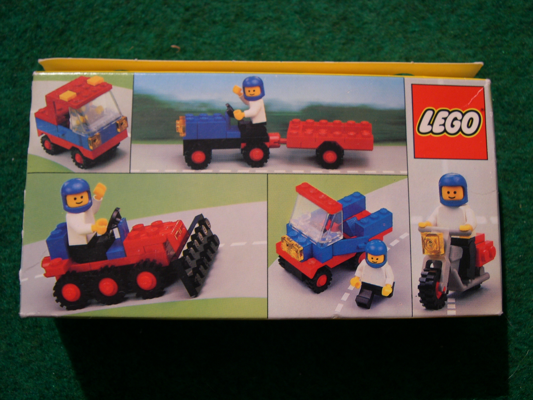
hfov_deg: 49.0
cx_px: 266
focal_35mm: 38
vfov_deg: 37.7
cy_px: 200
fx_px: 585
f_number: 2.8
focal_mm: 8
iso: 100
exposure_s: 1/5.6
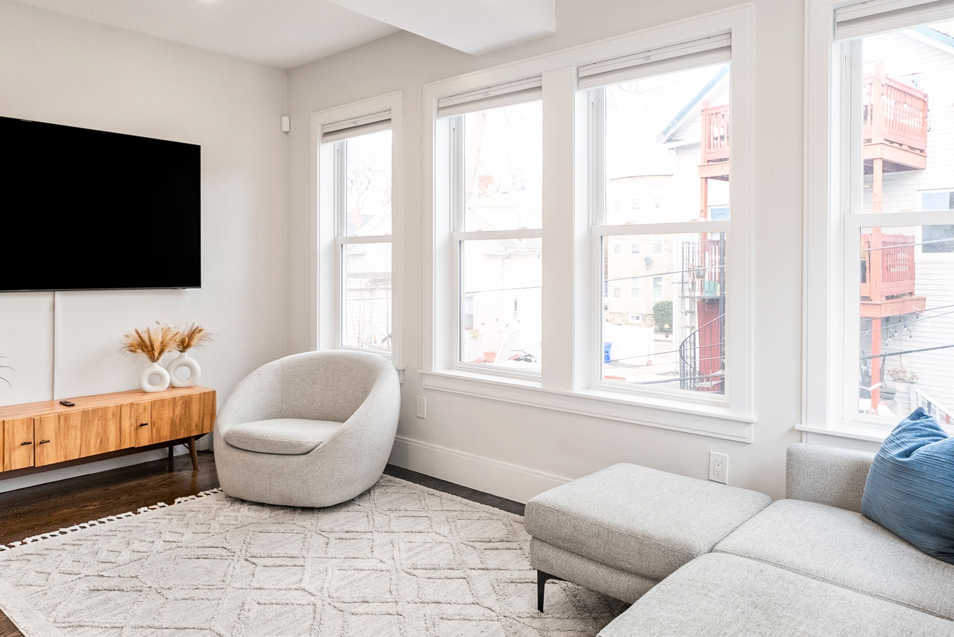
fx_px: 663
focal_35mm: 25
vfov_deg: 51.1
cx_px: 477
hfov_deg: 71.5
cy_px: 269
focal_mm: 14
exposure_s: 1/25
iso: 800
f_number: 8
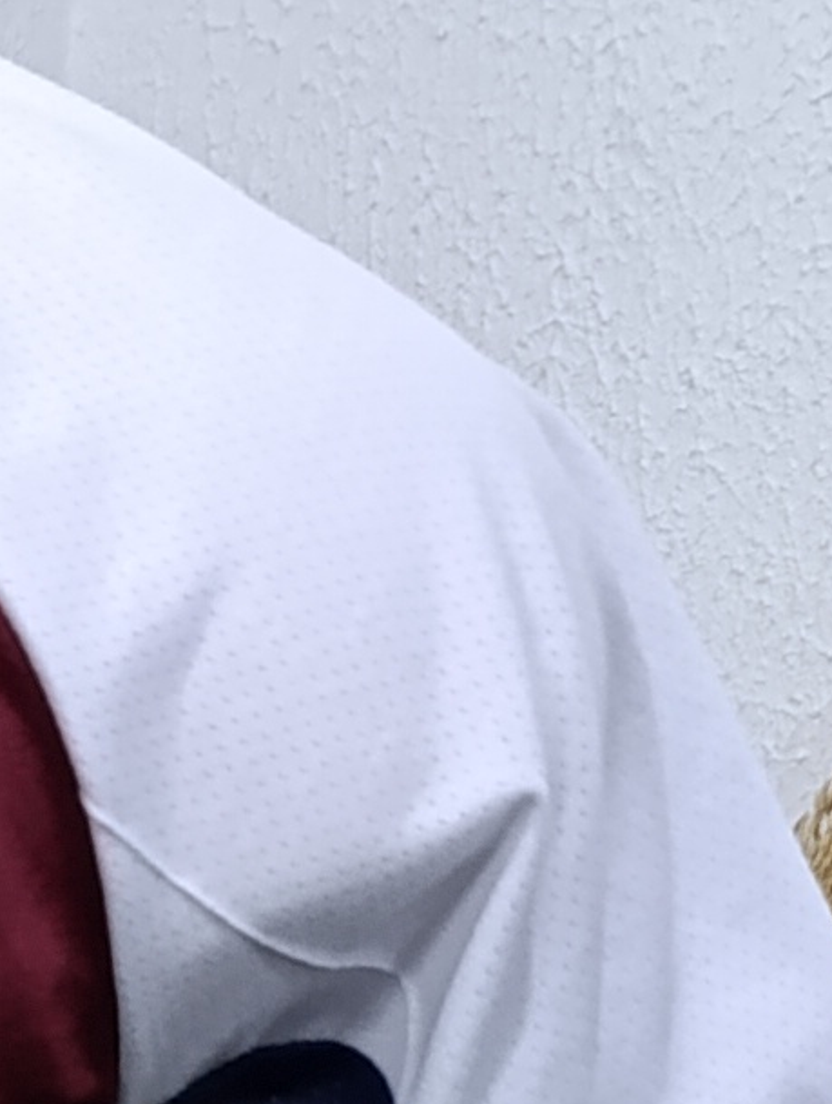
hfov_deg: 8.5
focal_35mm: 154
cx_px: -1378
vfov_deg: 10.6
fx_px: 4920
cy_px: 2797
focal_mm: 6.14
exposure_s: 1/60
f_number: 1.6
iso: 1600
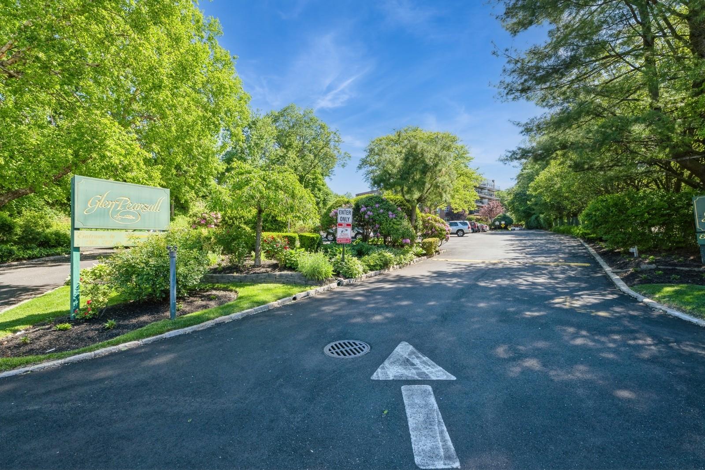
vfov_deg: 77.3
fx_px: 294
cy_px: 235
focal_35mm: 15
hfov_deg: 100.4
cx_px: 352
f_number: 11
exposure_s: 1/160
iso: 400
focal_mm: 15
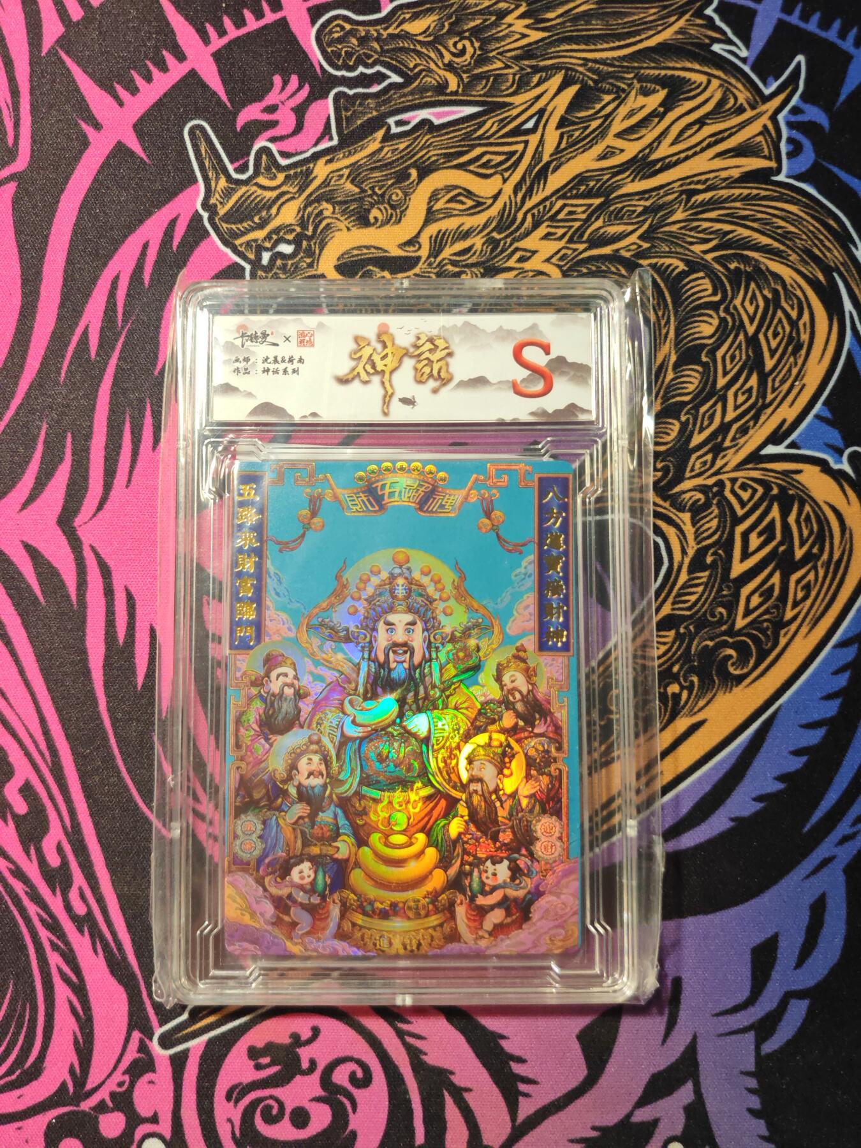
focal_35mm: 26
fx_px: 862
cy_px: 574
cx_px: 430
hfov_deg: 53.1
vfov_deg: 67.3
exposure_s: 1/100
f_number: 1.6
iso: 400
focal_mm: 5.4
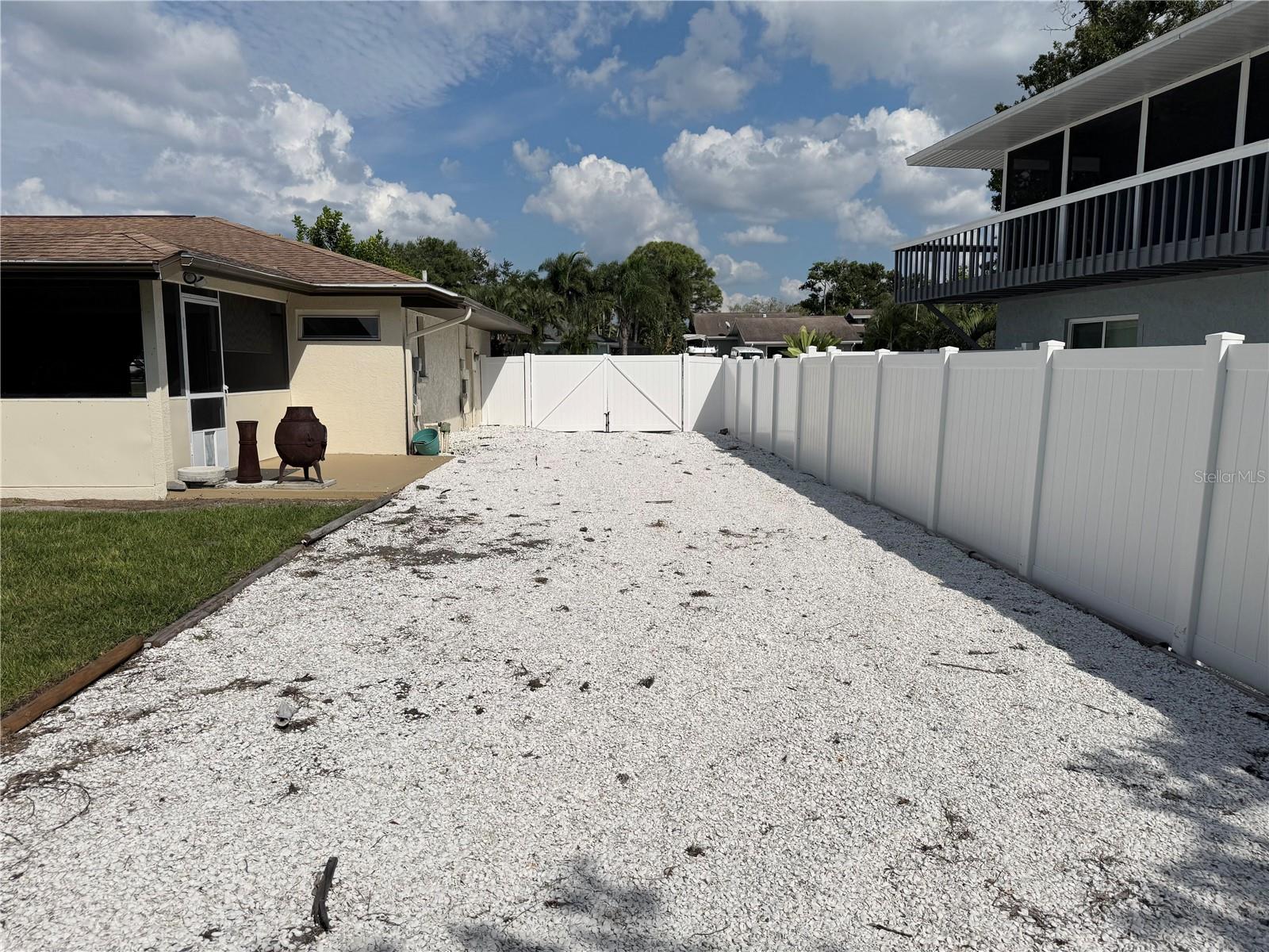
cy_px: 476
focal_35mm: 24
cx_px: 634
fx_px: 880
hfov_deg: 71.6
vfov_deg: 56.8
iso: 50
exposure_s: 1/15152
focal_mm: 6.76
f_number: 1.78
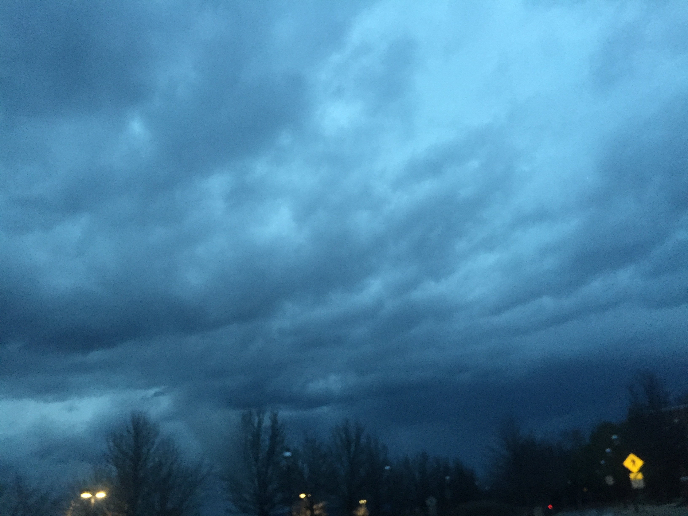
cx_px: 344
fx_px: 576
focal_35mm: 29
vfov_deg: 48.2
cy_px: 258
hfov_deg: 61.7
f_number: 2.2
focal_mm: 4.15
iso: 125
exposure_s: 1/30
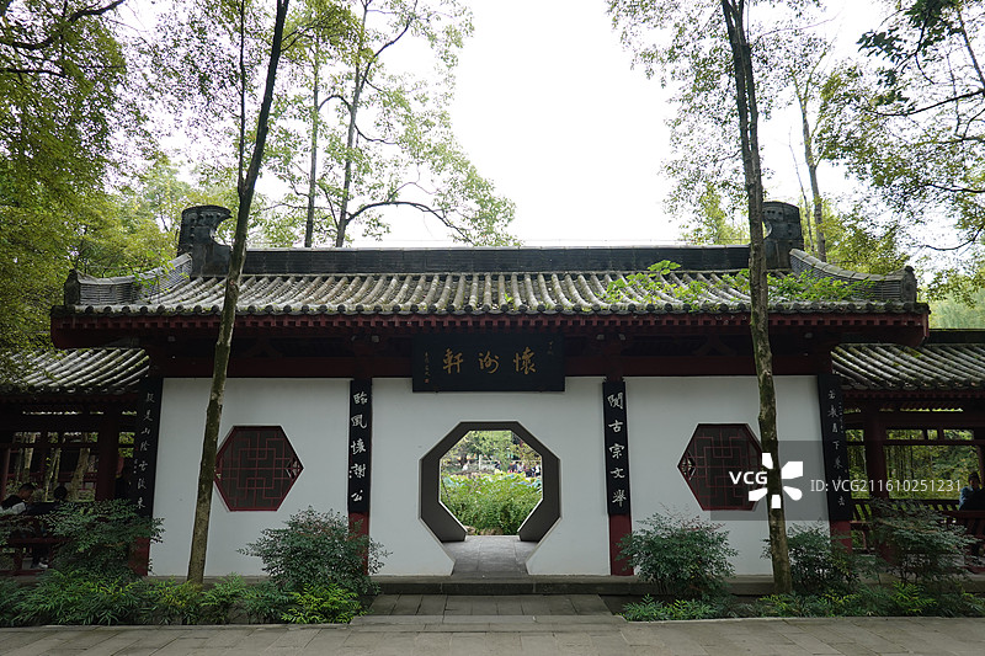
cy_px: 328
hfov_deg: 73.8
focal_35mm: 24
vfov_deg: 53.1
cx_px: 492
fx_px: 656
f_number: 2.8
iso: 125
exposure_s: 1/80
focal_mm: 9
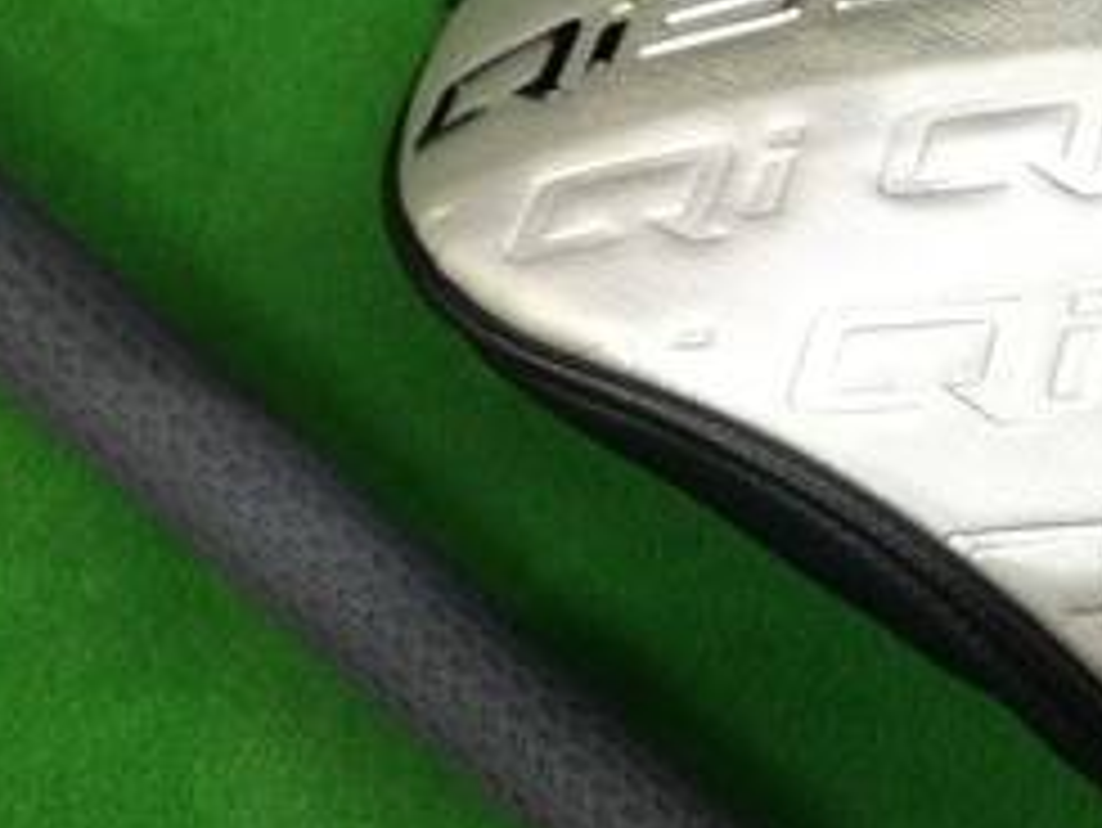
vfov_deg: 18.2
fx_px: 2580
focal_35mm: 81
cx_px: 841
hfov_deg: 23.8
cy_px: 558
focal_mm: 3.3
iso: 64
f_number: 2.4
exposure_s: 1/30
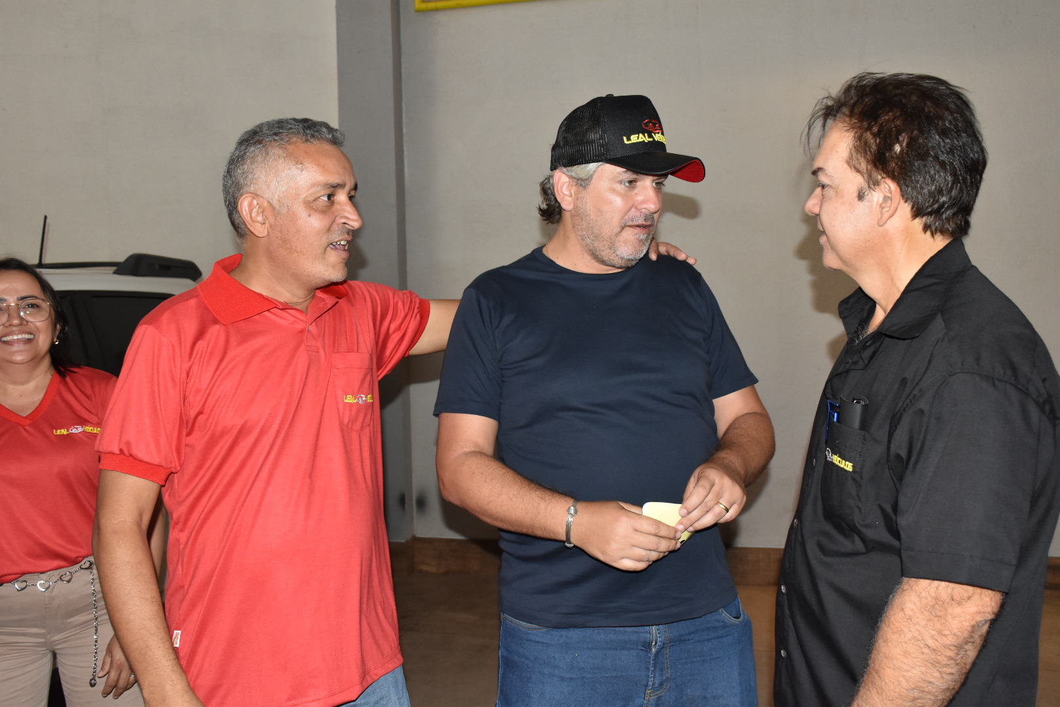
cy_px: 354
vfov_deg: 36.9
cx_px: 530
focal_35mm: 36
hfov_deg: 53.1
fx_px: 1060
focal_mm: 24
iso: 1250
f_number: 6.3
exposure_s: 1/100
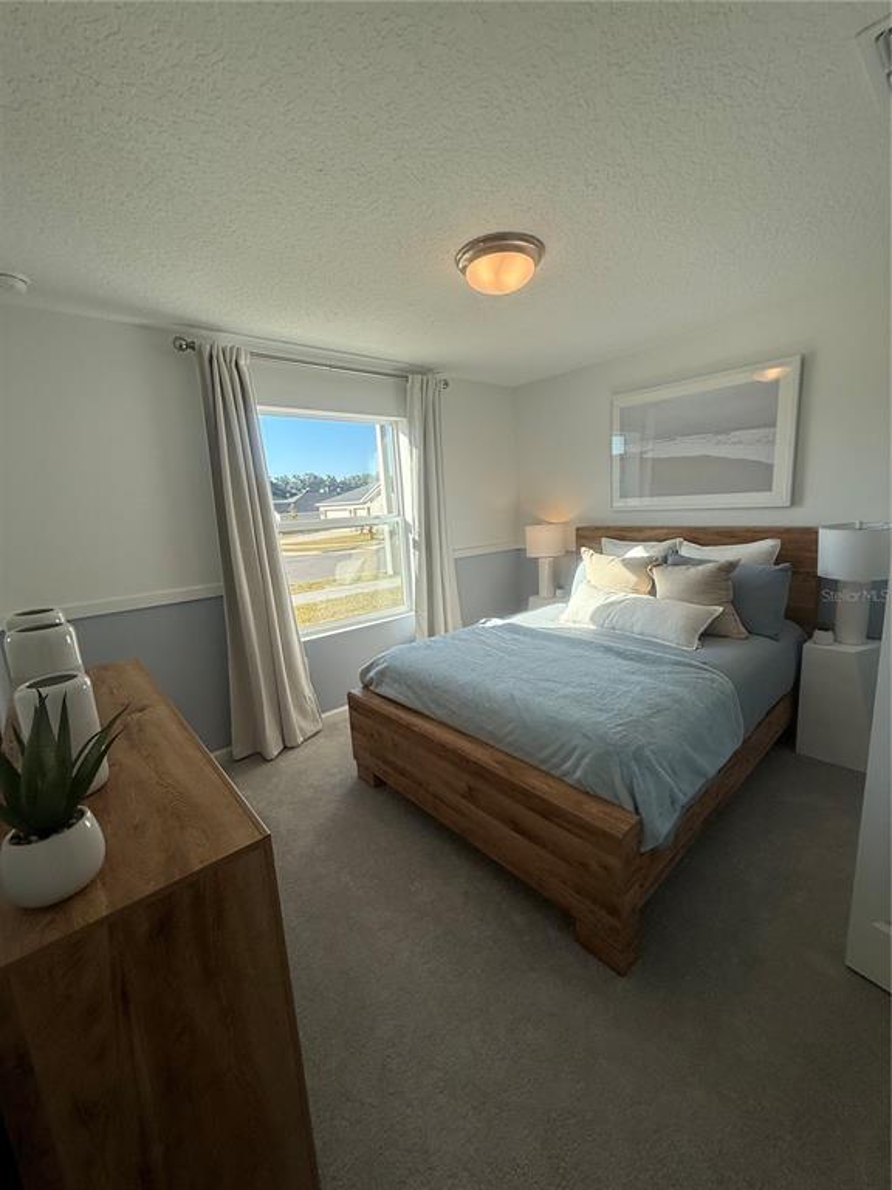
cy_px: 595
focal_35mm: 14
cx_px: 446
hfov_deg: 85.7
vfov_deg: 102.1
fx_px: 481
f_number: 2.2
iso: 64
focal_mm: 2.22
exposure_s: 1/442
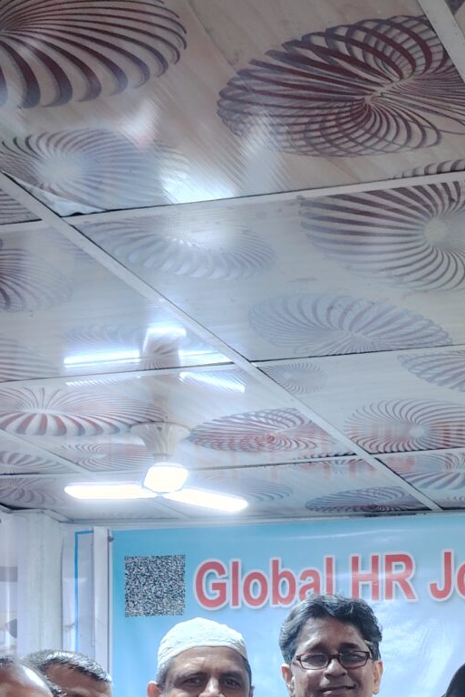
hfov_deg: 16.1
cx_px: 488
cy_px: 797
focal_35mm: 83
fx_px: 1609
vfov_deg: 22.8
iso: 563
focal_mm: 5.25
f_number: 1.75
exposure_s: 1/33.3
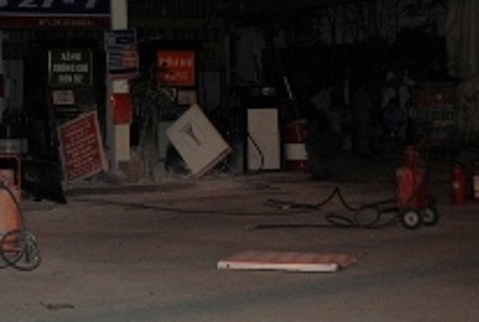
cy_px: 87
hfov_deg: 22.2
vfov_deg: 15.7
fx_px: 1160
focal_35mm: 87
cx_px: -30
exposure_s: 1/10
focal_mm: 24
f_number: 5.6
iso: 320
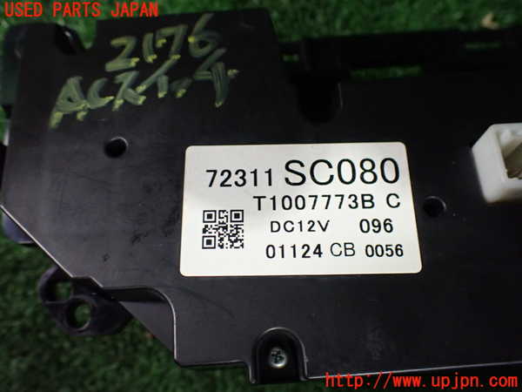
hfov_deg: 60.0
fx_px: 452
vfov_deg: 46.8
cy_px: 196
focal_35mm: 30
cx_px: 261
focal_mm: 5.4
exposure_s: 1/60
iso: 800
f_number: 2.3
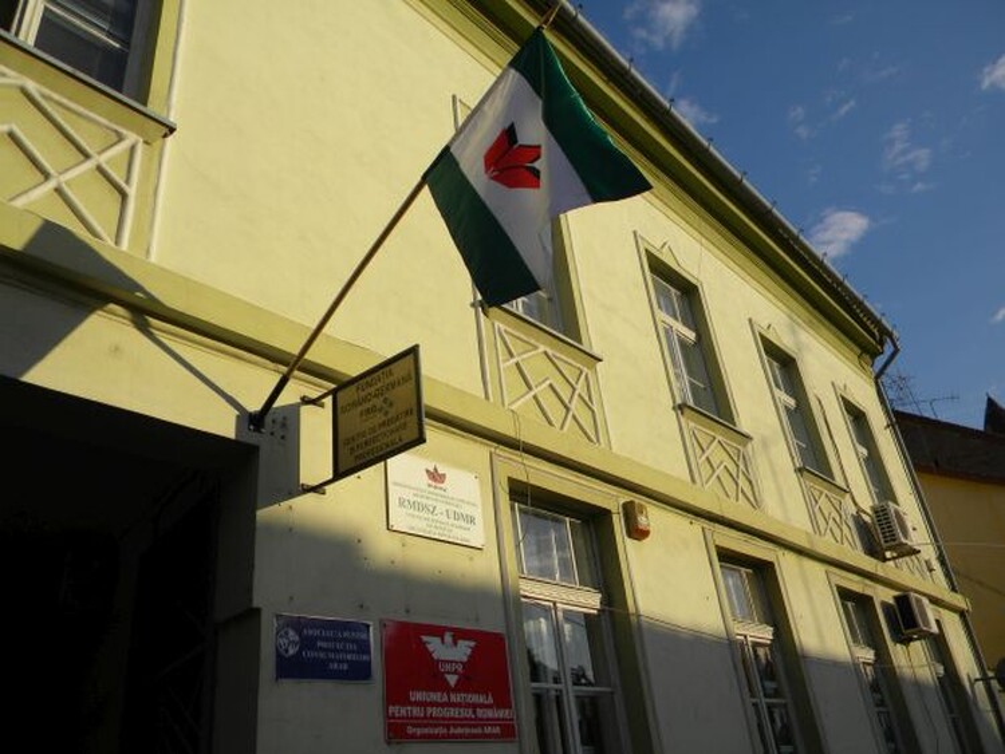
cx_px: 502
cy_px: 377
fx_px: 813
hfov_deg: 63.4
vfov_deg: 49.8
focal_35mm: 28
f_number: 7
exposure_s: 1/382
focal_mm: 5
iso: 80
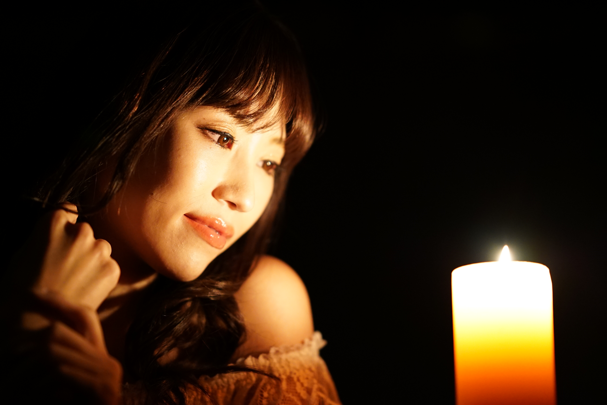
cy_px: 202
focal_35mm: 85
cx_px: 304
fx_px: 1434
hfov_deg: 23.9
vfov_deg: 16.1
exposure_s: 1/30
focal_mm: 85
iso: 3200
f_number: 1.4
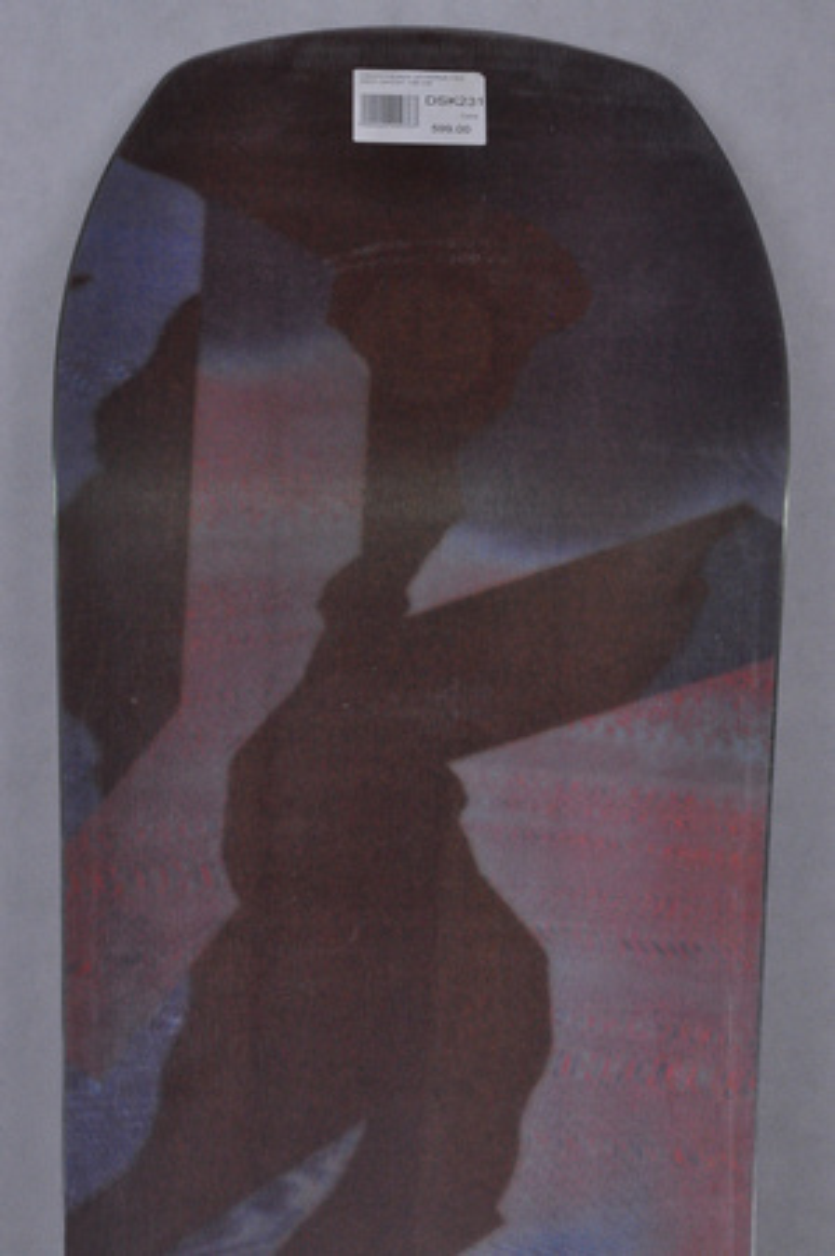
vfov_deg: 15.2
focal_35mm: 135
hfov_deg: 10.1
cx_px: 418
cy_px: 628
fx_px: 4707
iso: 3200
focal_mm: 90
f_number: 11
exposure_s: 1/125
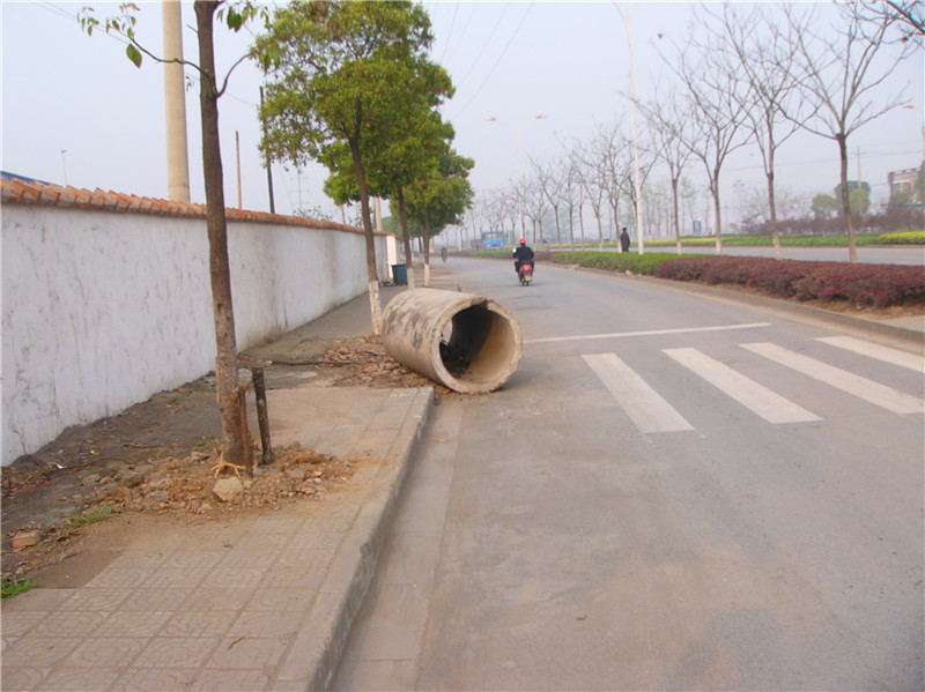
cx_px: 462
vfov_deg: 39.6
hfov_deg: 51.4
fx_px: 961
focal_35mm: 36
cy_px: 346
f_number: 4
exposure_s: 1/125
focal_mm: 6
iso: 50
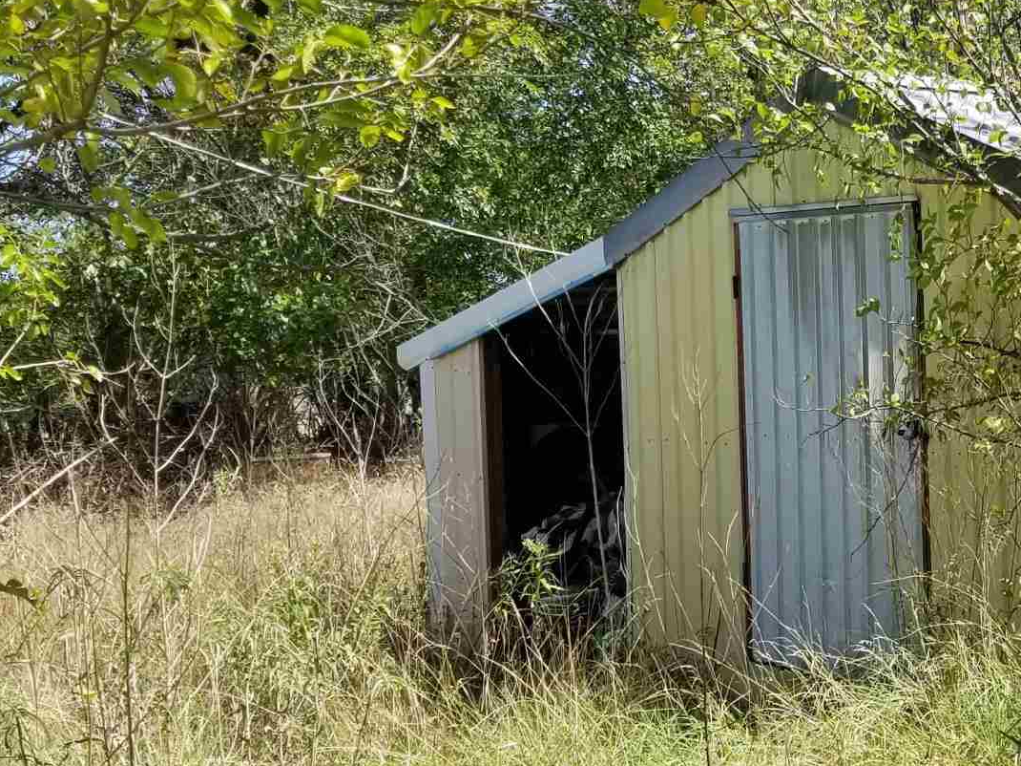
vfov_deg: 21.0
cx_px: 1189
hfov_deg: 25.3
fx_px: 2064
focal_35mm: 70
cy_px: 425
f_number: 1.7
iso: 50
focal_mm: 4.25
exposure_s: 1/954
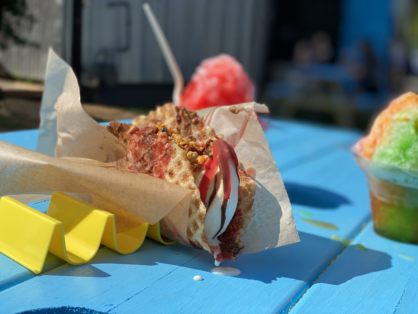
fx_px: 628
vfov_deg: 28.0
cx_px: 209
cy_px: 157
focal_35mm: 52
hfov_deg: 36.8
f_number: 2
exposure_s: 1/2179
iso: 20
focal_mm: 6
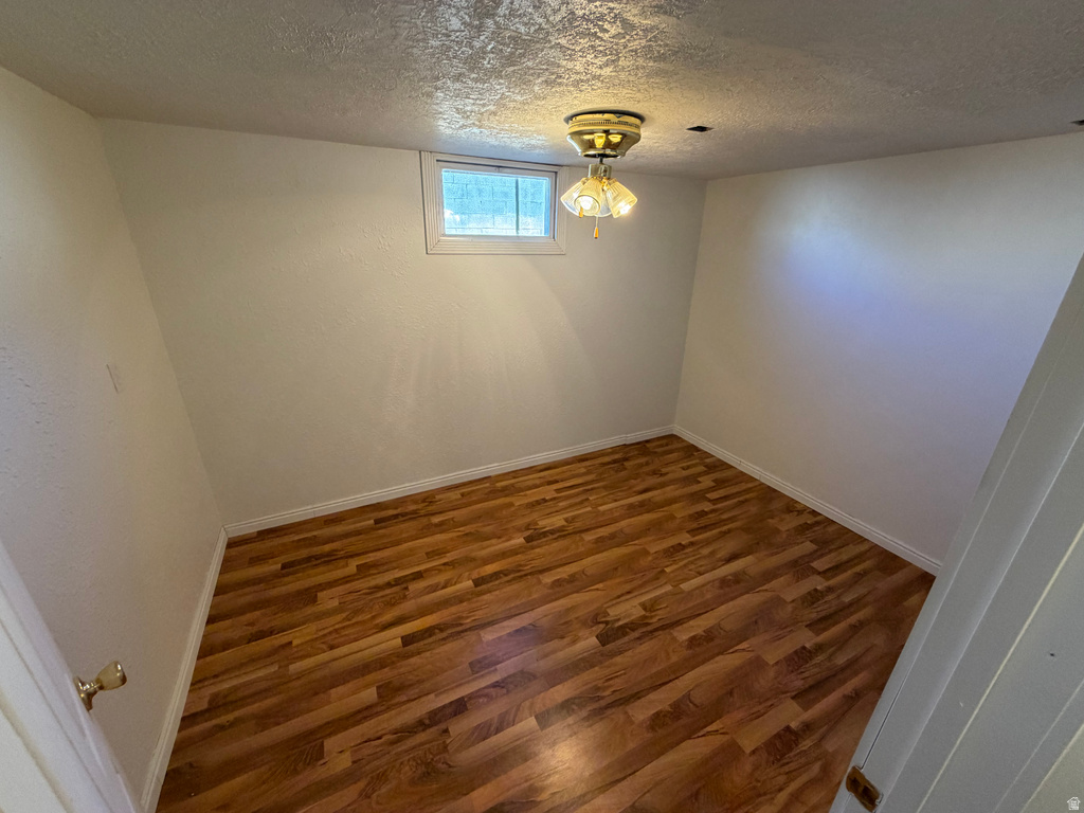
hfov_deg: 102.1
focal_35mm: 14
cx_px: 542
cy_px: 406
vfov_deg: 85.7
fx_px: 438
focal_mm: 2.22
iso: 320
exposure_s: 1/60
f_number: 2.2
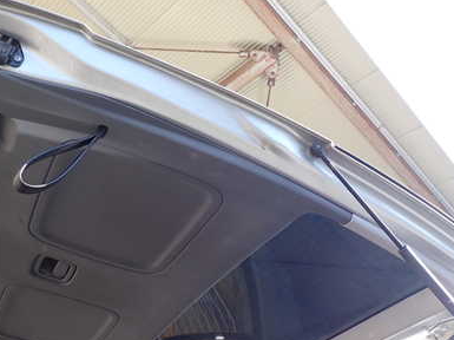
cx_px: 213
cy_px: 214
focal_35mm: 39
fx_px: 511
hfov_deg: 47.9
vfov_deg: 36.5
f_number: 2.8
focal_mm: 4.5
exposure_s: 1/125
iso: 100
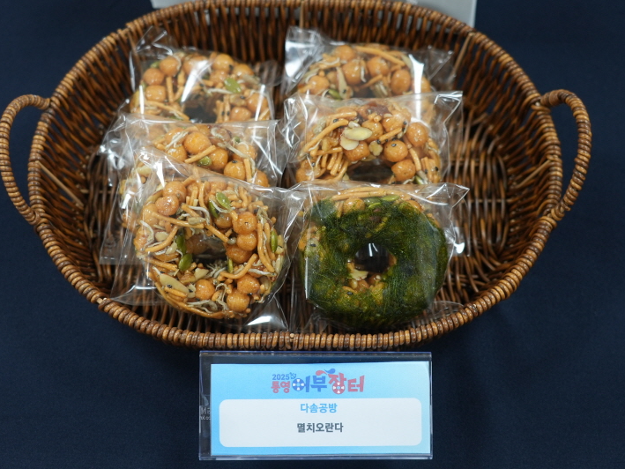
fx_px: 1372
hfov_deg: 25.7
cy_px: 234
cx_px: 305
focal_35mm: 76
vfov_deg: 19.4
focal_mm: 70
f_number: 4
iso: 1000
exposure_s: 1/80
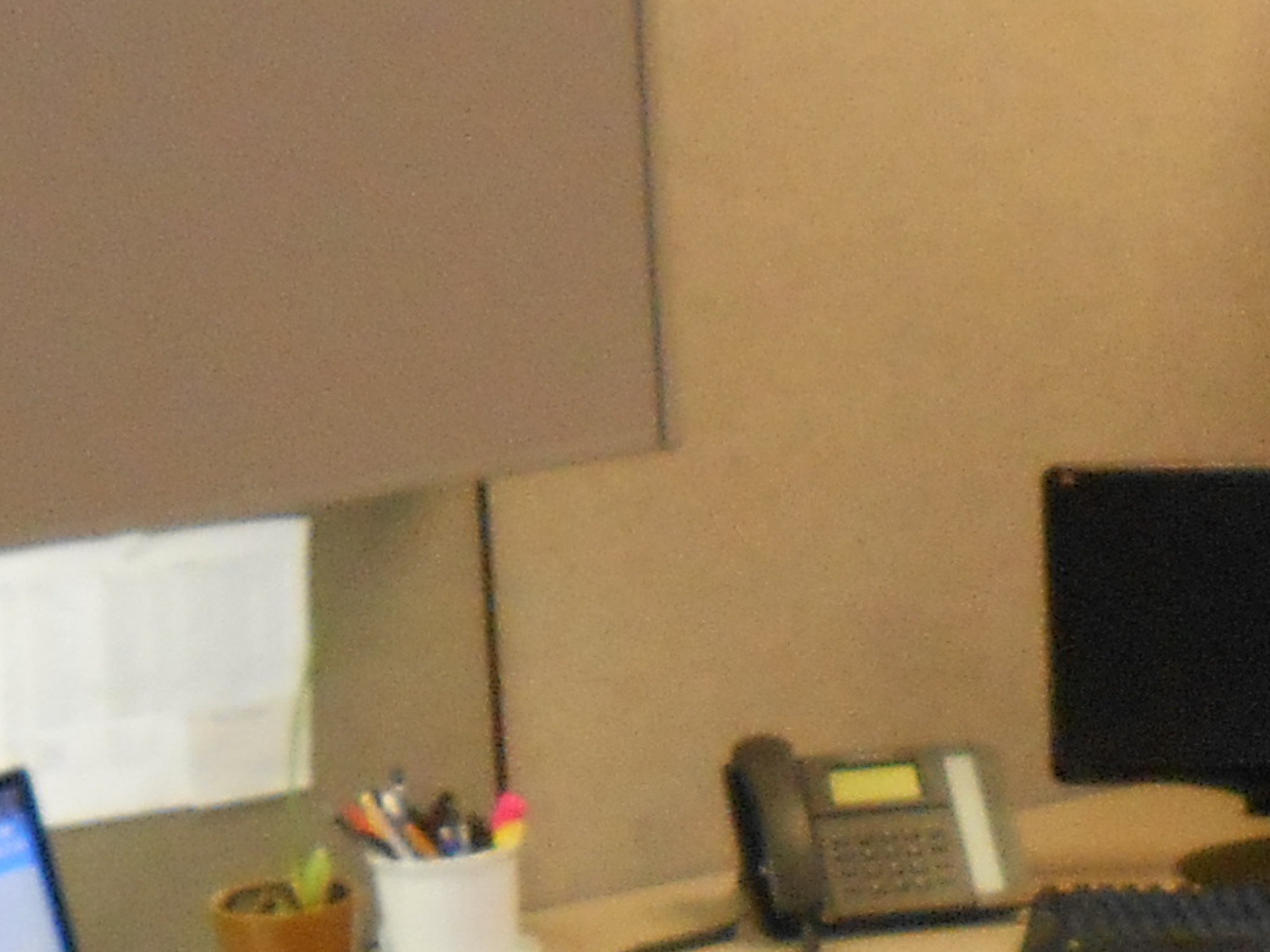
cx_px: 1285
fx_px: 5539
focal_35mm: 151
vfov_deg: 9.7
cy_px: 1036
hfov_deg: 12.9
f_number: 3.9
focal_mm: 6
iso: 400
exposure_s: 1/30
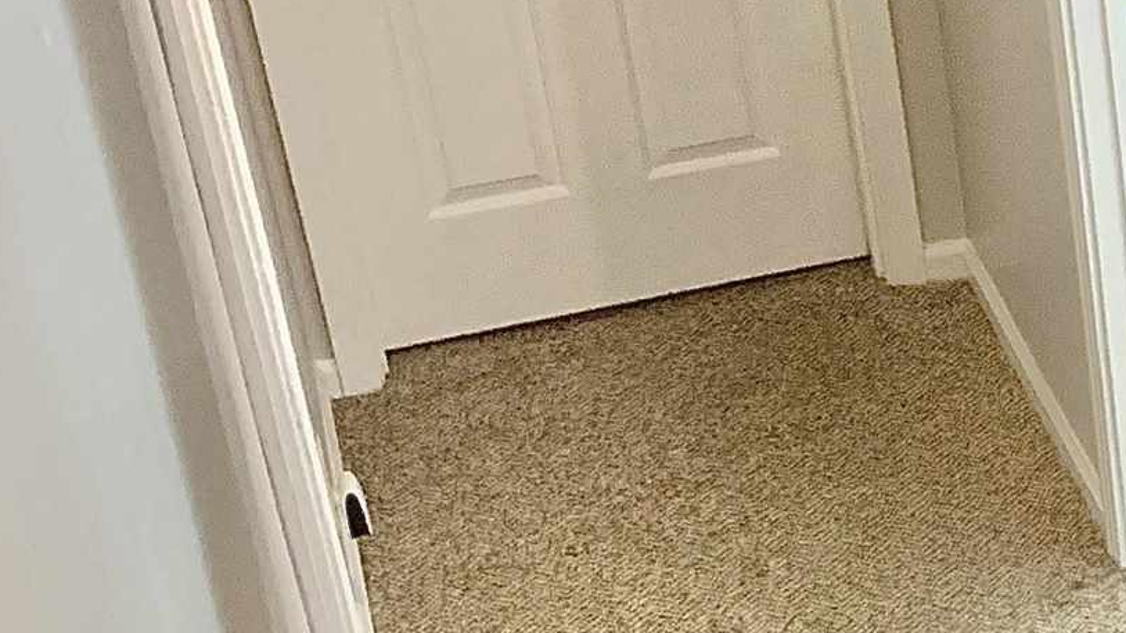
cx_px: 1964
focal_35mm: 107
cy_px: 256
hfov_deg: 16.9
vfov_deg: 11.3
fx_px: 3194
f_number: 1.8
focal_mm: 4.25
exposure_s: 1/30
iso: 640
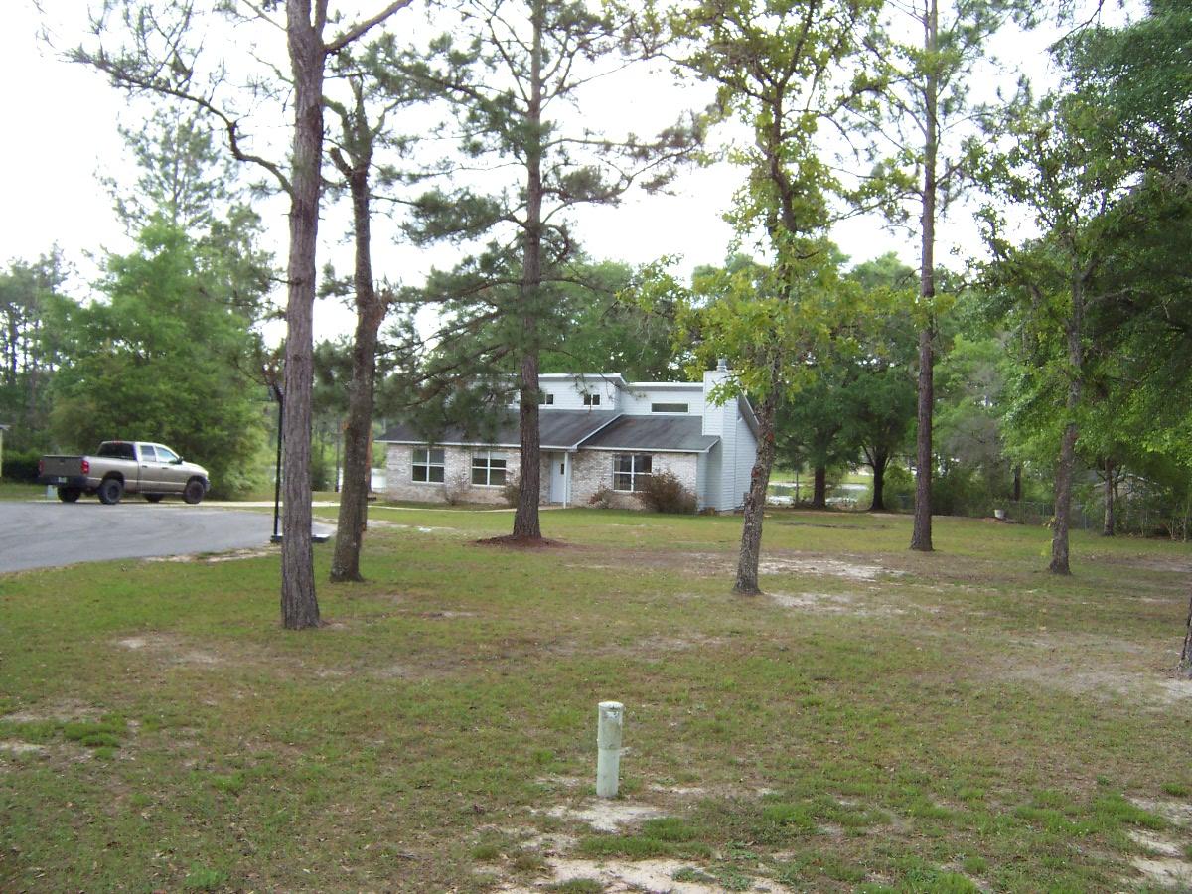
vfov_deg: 42.9
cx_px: 596
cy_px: 447
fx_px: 1136
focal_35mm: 33
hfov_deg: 55.4
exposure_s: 1/90
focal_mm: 5.5
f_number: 3.4
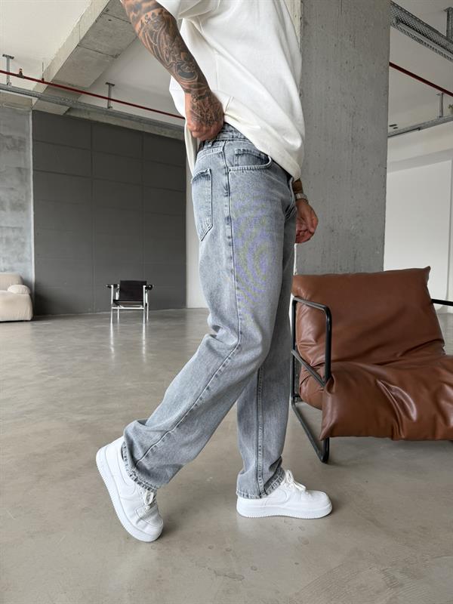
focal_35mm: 24
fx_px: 419
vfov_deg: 71.6
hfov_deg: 56.8
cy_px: 302
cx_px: 226
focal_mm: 6.76
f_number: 1.78
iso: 64
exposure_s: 1/176
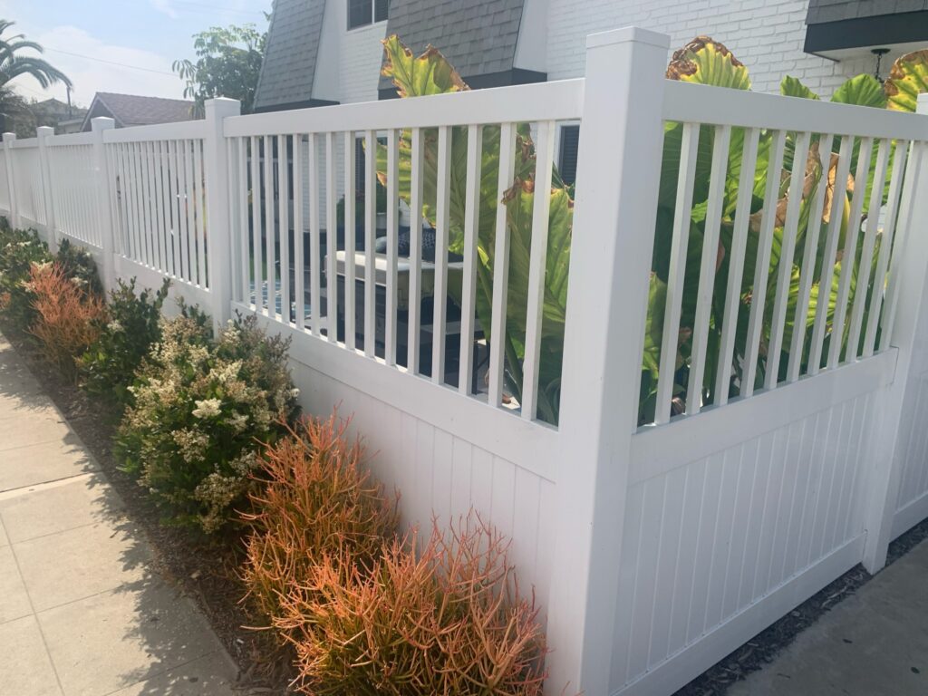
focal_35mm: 26
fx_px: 697
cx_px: 464
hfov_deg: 67.3
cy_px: 348
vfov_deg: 53.1
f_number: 1.8
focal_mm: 4.25
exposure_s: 1/2160
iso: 25
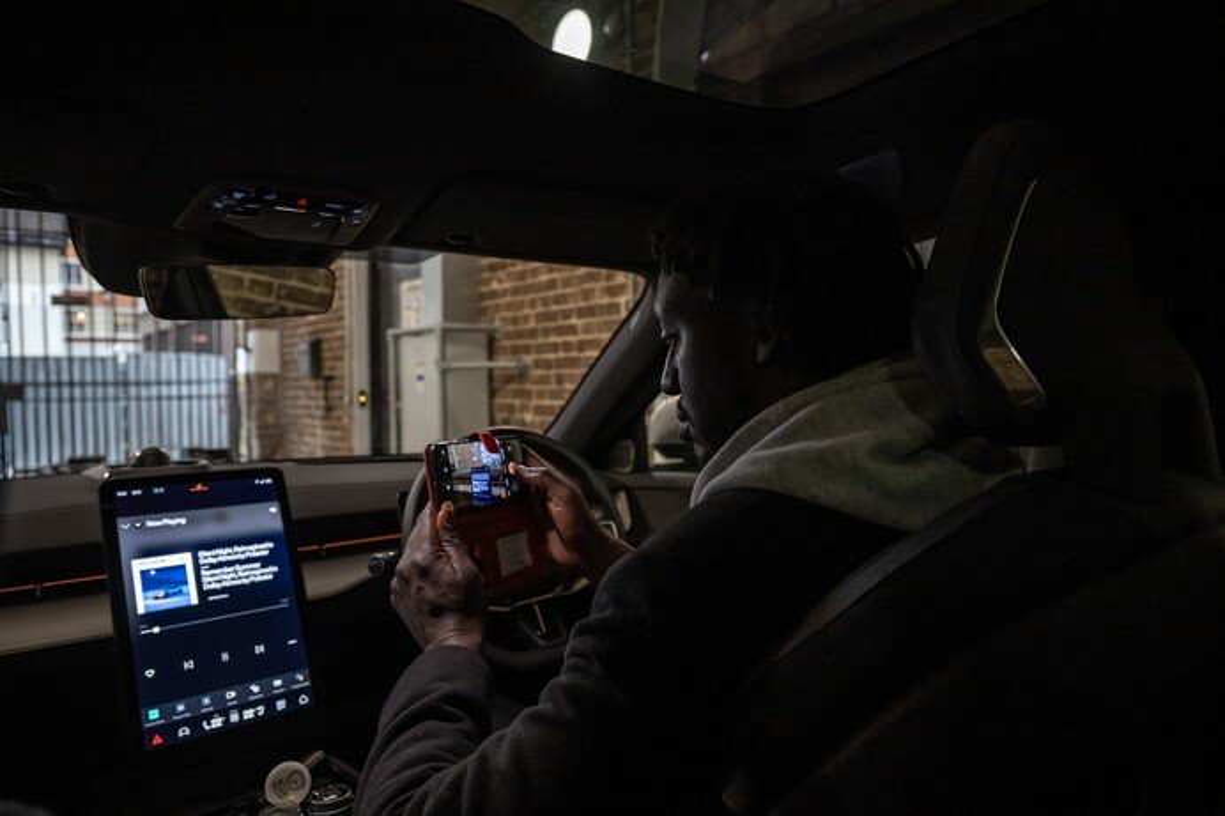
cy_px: 408
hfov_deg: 73.8
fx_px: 816
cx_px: 612
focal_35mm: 24
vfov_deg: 53.1
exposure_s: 1/60
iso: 2000
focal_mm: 24
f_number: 4
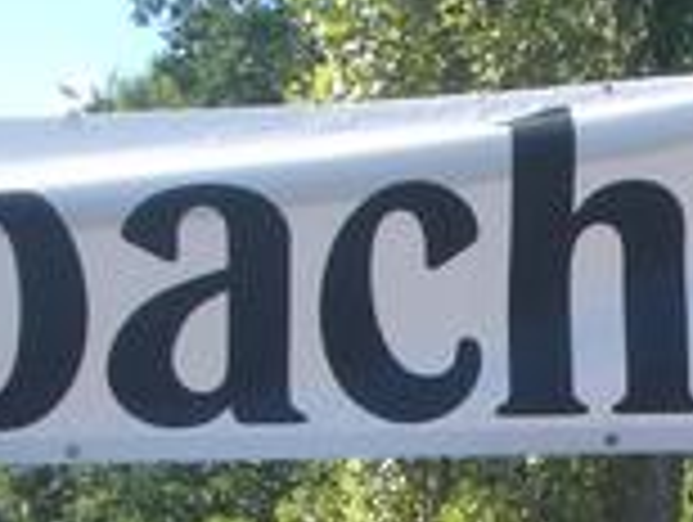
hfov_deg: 11.5
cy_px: 675
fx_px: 3409
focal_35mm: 170
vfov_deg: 8.6
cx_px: 693
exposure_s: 1/250
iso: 50
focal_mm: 6.8
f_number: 4.6
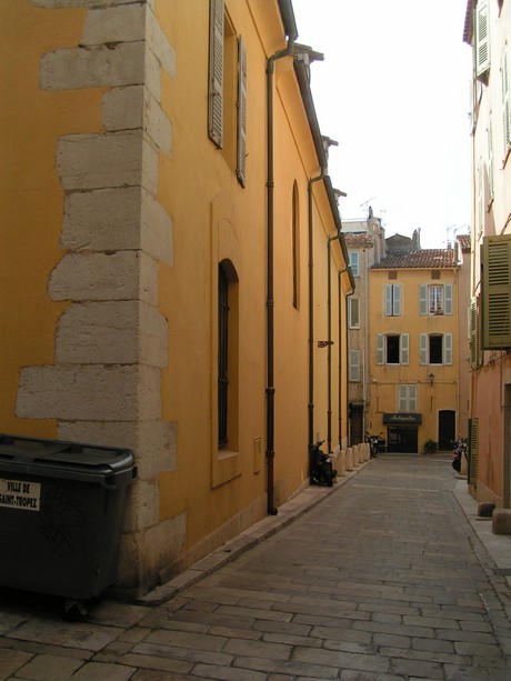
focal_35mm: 38
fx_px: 748
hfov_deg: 37.7
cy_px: 340
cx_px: 256
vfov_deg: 49.0
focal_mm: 5.8
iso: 50
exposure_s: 1/200
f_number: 5.6
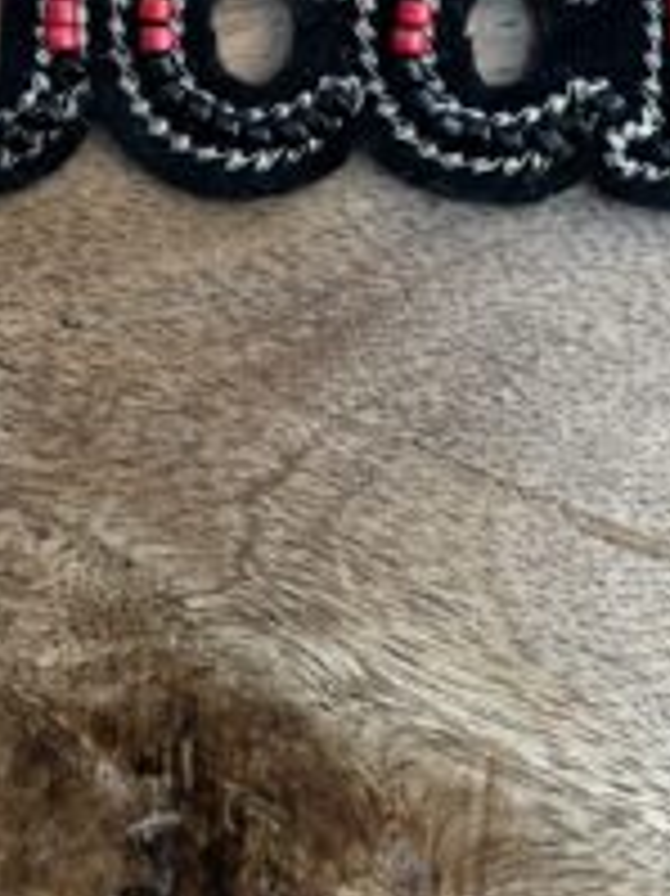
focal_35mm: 61
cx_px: 193
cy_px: 38
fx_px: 1576
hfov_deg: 23.8
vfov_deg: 29.9
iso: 500
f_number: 1.6
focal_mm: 4.2
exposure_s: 1/40
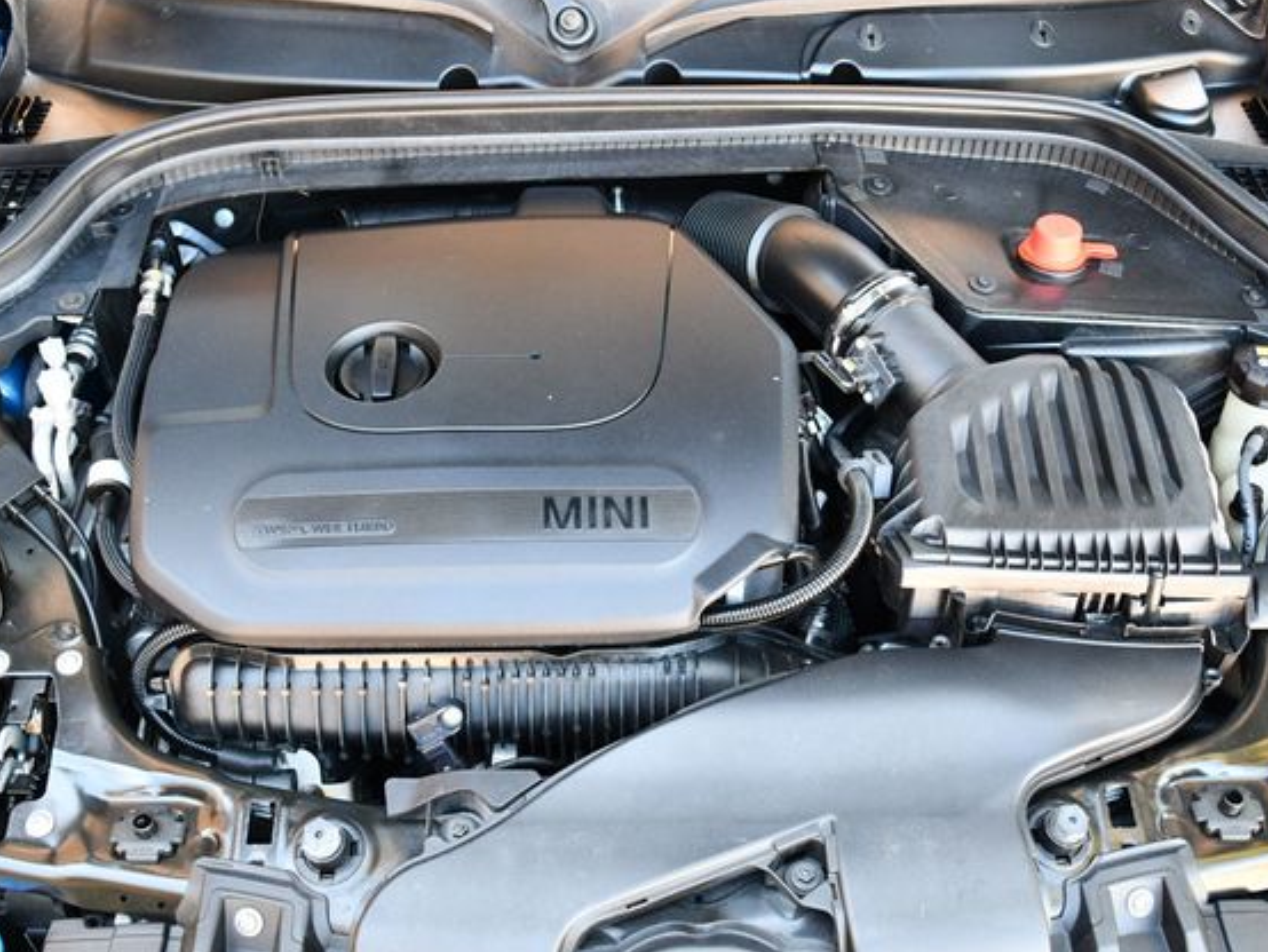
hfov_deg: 46.8
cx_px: 636
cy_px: 474
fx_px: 1466
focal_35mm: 40
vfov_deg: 36.0
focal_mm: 18
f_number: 3.5
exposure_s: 1/125
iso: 1000
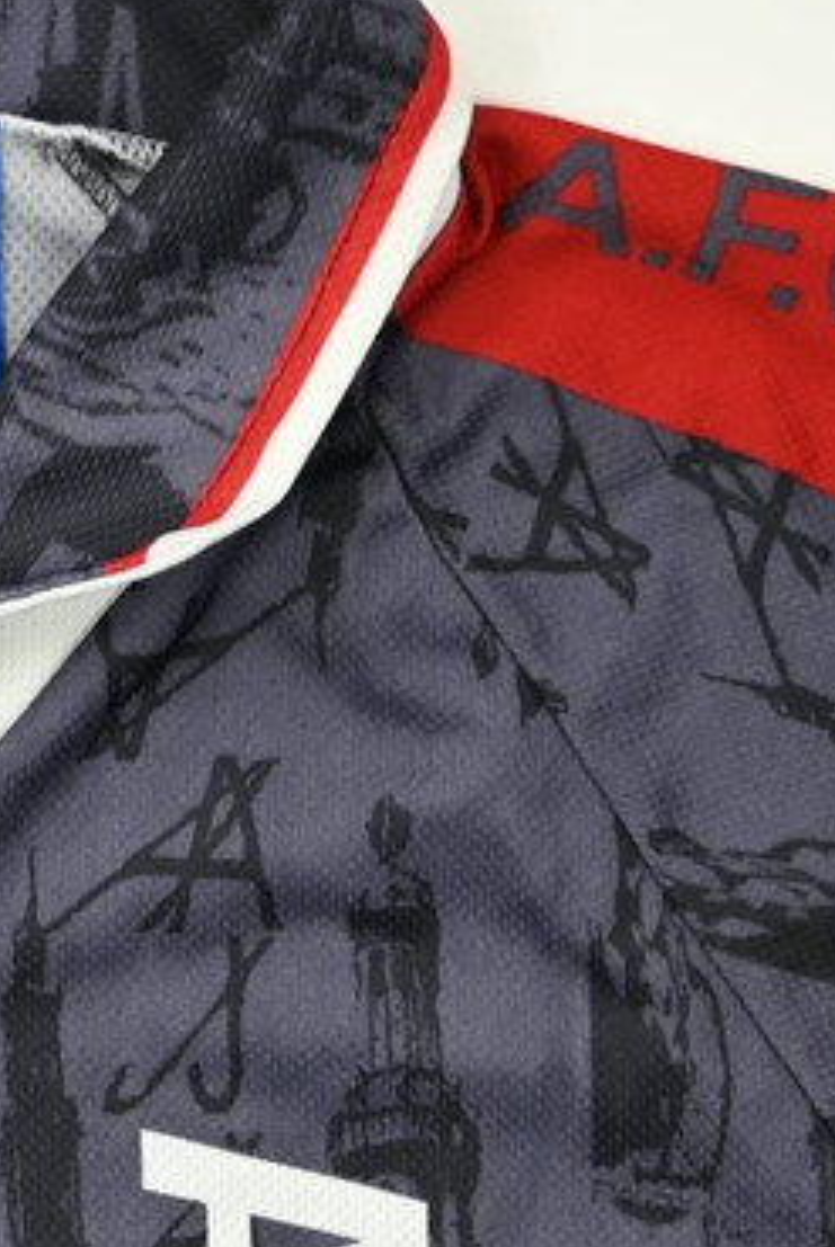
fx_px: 2255
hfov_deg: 19.5
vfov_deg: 28.0
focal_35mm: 65
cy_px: 1399
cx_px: -228
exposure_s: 1/125
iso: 140
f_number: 4
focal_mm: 24
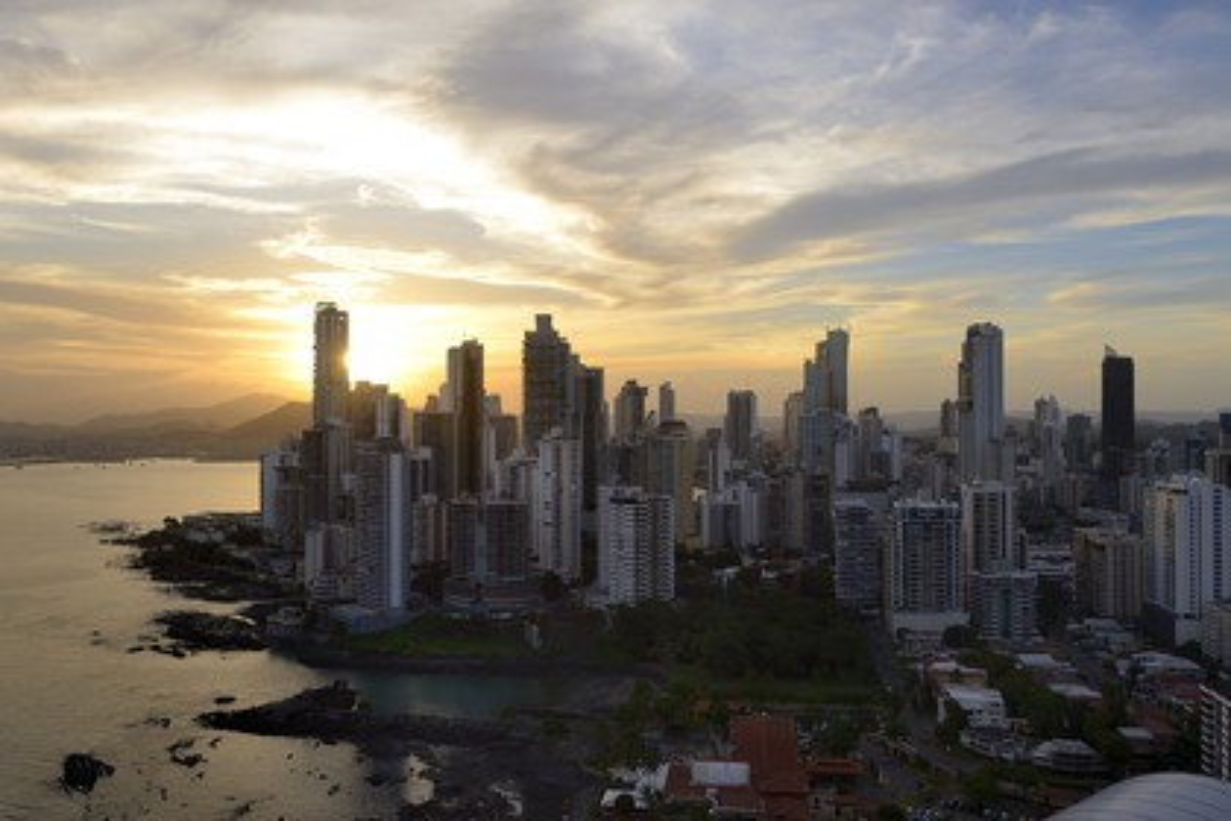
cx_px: 616
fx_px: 1060
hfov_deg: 60.3
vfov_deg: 42.3
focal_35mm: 31
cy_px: 410
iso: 200
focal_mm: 31
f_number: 8
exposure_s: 1/160
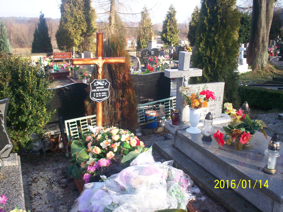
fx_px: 294
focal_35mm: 36
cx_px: 142
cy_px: 106
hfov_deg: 51.4
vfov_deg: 39.7
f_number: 4.5
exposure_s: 1/112
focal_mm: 6
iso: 100
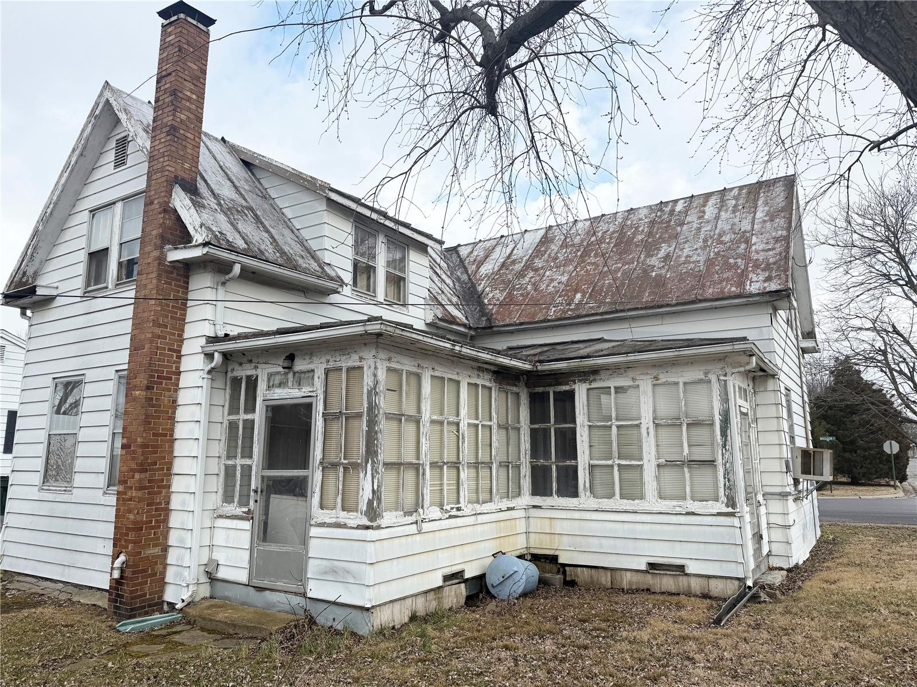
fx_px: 636
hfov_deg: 71.6
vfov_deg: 56.8
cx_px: 458
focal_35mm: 24
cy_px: 344
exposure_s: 1/2907
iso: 80
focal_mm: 6.76
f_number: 1.78
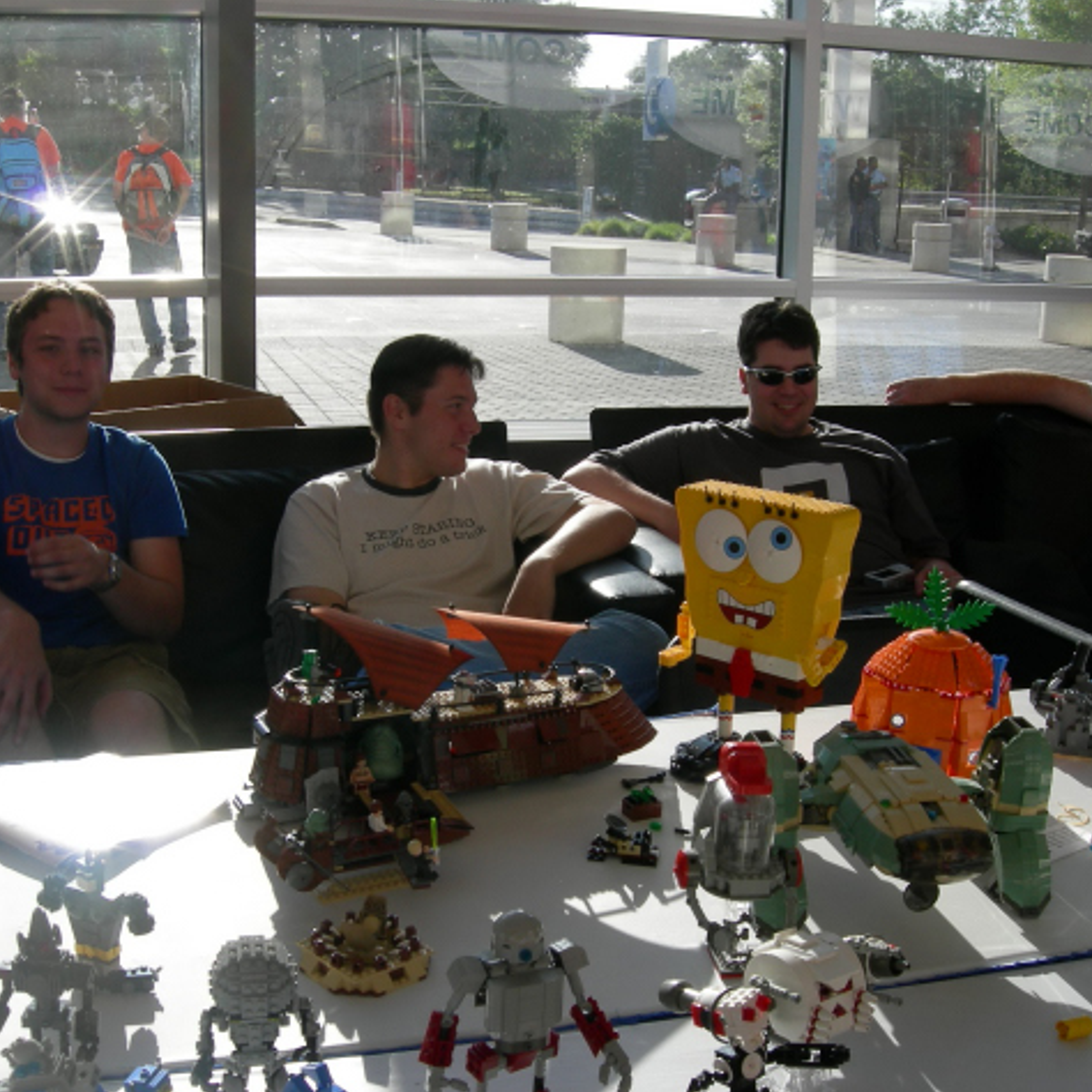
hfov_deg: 39.1
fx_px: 1535
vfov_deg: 39.2
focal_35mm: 43
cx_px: 488
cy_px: 546
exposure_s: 1/187
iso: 64
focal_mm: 7.5
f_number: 5.4
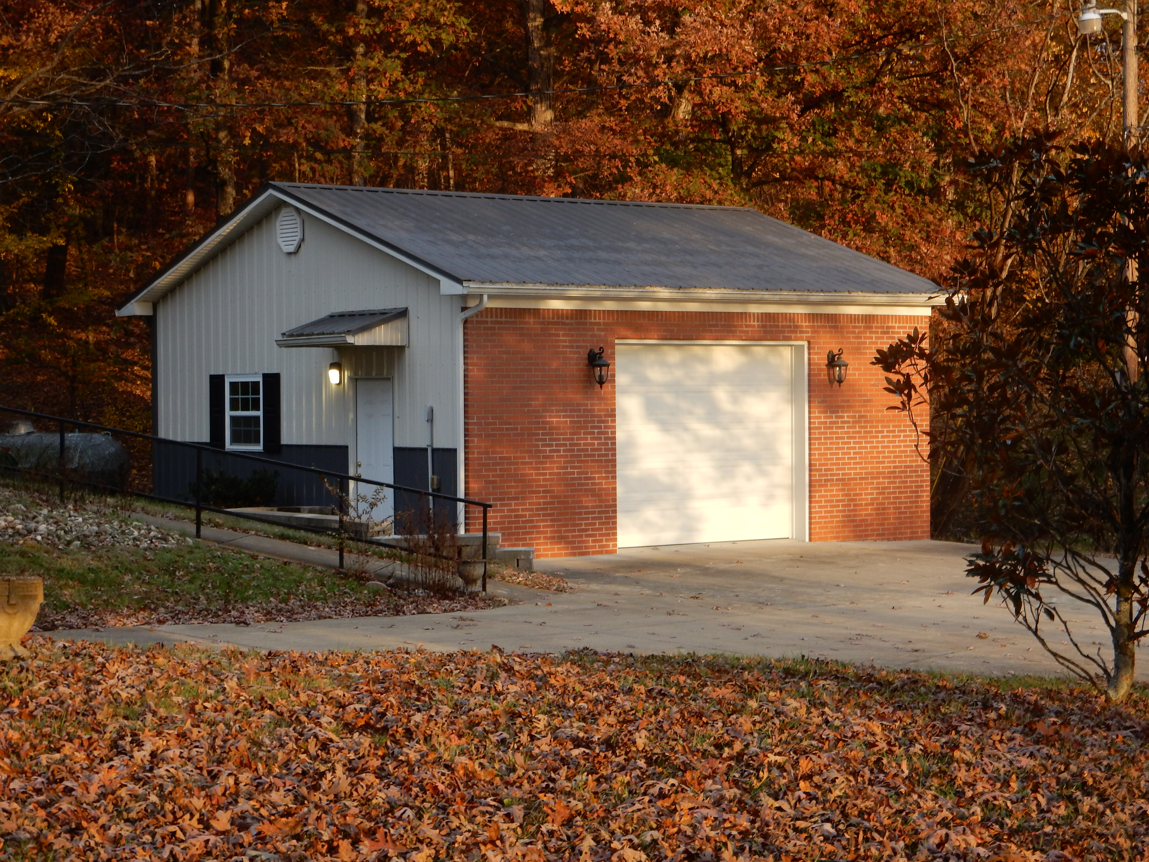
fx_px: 2357
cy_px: 431
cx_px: 574
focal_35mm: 71
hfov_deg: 27.4
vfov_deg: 20.7
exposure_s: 1/40
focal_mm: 12.6
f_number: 4.8
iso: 125
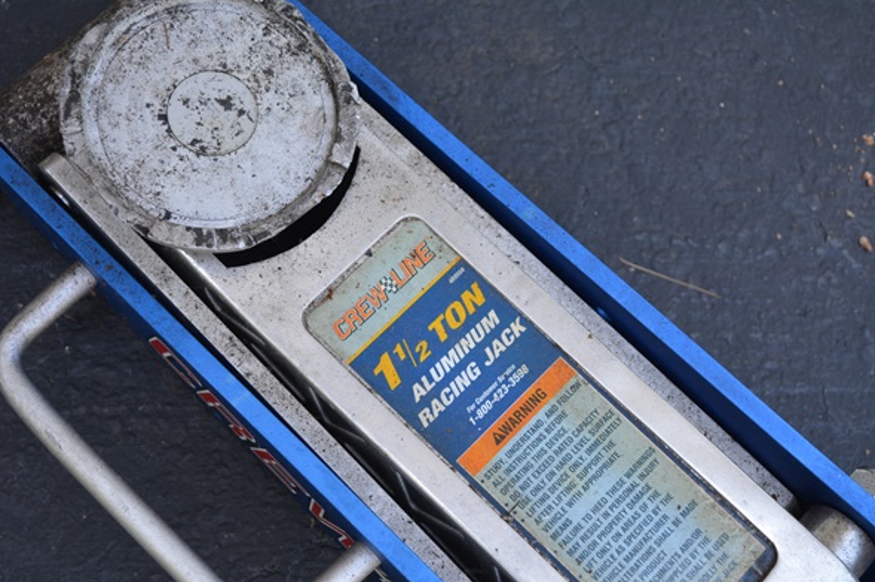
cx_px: 443
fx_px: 1300
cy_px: 292
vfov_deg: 25.3
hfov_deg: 37.2
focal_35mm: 54
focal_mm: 35
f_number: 5.6
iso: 280
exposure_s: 1/125
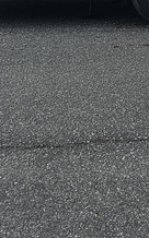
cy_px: -152
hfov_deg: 9.6
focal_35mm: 112
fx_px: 729
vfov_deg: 16.4
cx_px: 415
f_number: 1.7
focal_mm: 6.3
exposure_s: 1/120
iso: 40
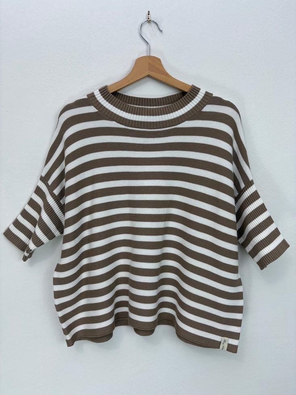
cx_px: 148
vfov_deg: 67.3
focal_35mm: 26
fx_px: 296
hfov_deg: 53.1
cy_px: 198
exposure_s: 1/122
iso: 40
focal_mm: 5.96
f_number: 1.6
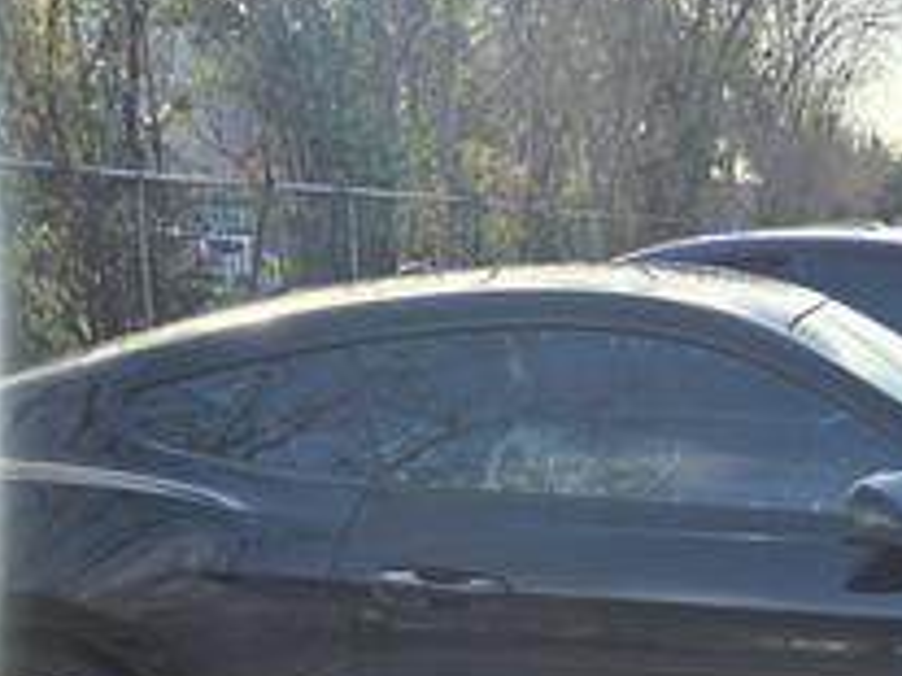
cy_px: 794
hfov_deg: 33.3
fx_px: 1458
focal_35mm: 56
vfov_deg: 23.9
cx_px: 732
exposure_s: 1/655
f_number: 1.8
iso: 25
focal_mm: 5.4
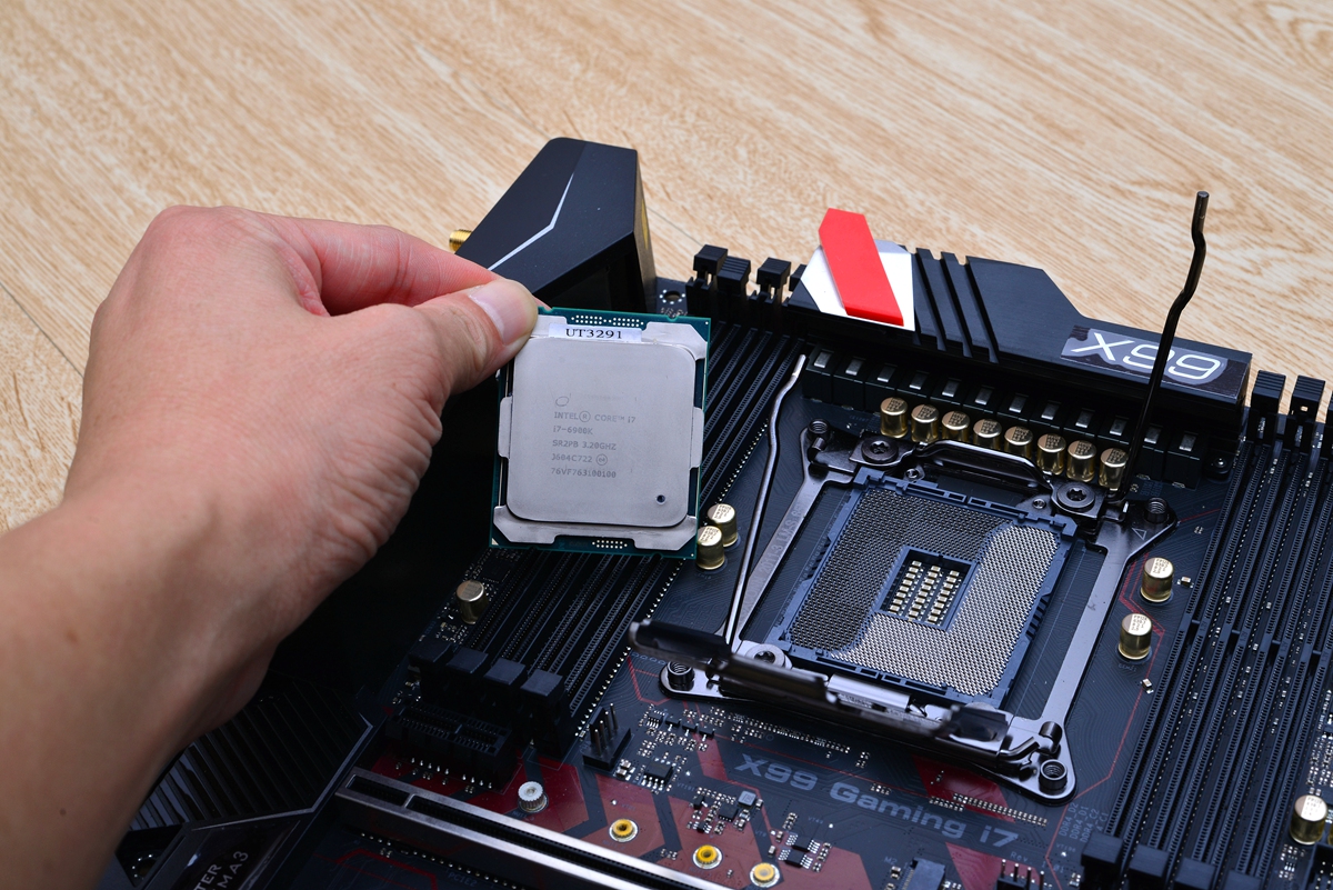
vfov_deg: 27.0
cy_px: 445
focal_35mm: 50
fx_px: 1852
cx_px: 666
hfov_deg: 39.6
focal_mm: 50
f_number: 16
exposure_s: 1/100
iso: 320
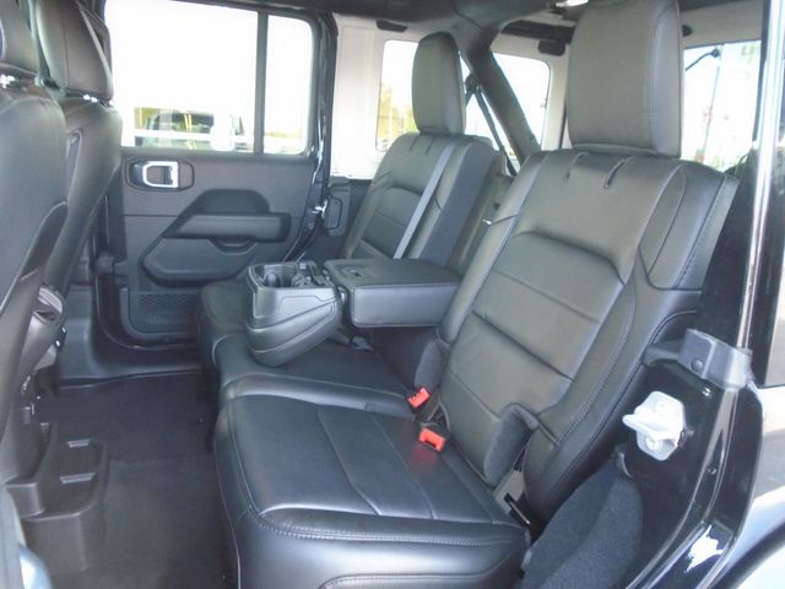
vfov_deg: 53.1
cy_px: 294
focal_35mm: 26
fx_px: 590
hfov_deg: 67.3
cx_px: 392
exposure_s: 1/25
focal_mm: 4.6
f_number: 3.2
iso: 400
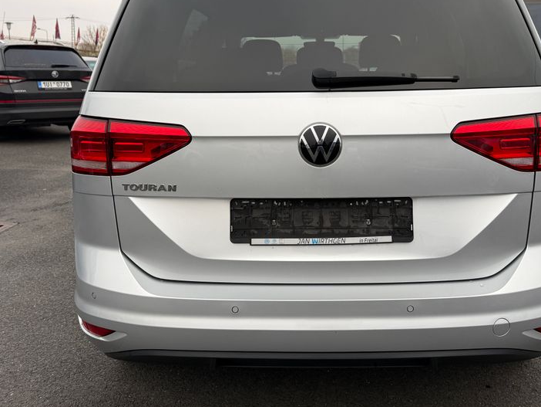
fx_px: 547
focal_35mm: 35
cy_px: 157
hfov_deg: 52.4
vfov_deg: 40.5
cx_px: 308
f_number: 1.78
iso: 80
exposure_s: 1/728
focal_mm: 6.76
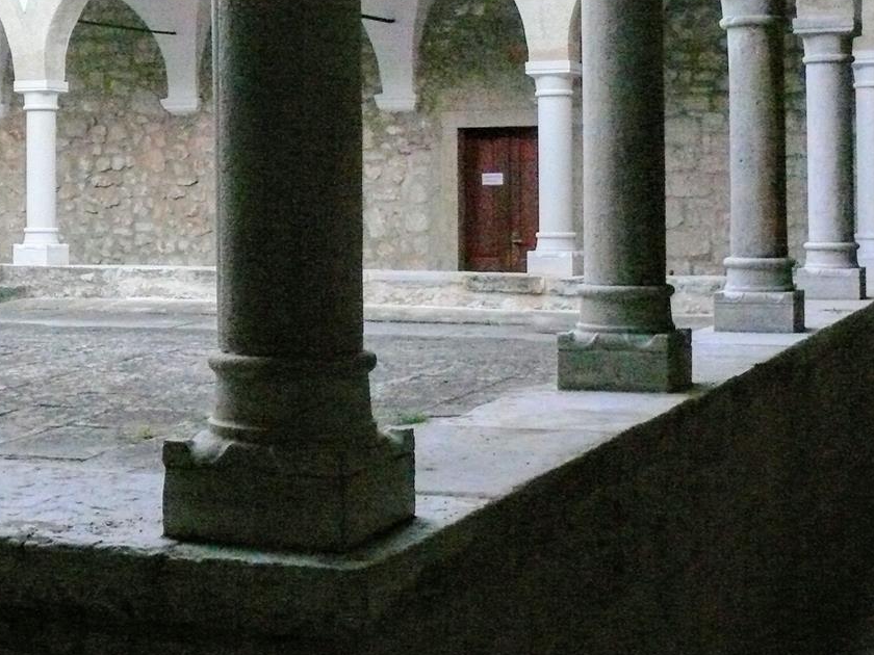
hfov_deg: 28.3
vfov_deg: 21.4
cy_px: 156
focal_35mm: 68
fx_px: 1717
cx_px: 267
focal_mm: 7.4
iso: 800
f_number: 2.8
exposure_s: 1/30
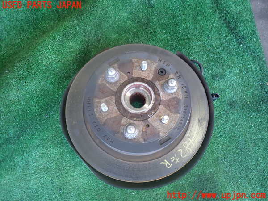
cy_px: 100
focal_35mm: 25
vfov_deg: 54.9
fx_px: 194
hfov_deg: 69.4
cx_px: 134
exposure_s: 1/60
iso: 200
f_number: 2
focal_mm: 4.5
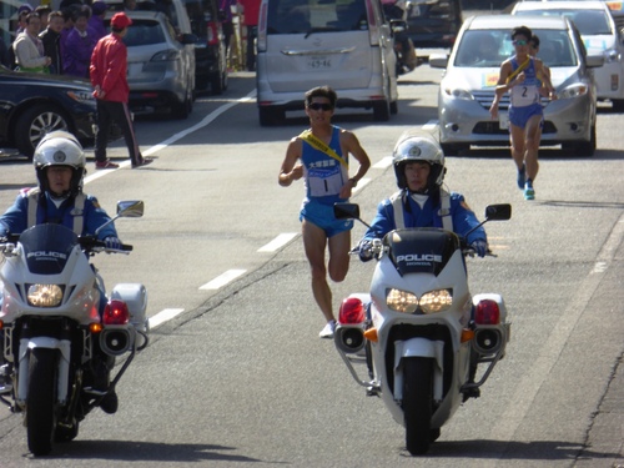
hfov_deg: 2.9
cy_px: 234
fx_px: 12222
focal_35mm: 678
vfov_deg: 2.2
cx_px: 312
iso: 100
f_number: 6.3
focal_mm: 121.5
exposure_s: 1/250
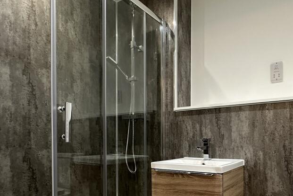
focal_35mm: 24
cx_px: 219
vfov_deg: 51.2
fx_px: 195
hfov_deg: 69.0
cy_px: 143
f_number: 2.2
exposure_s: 1/100
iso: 250
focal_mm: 2.22
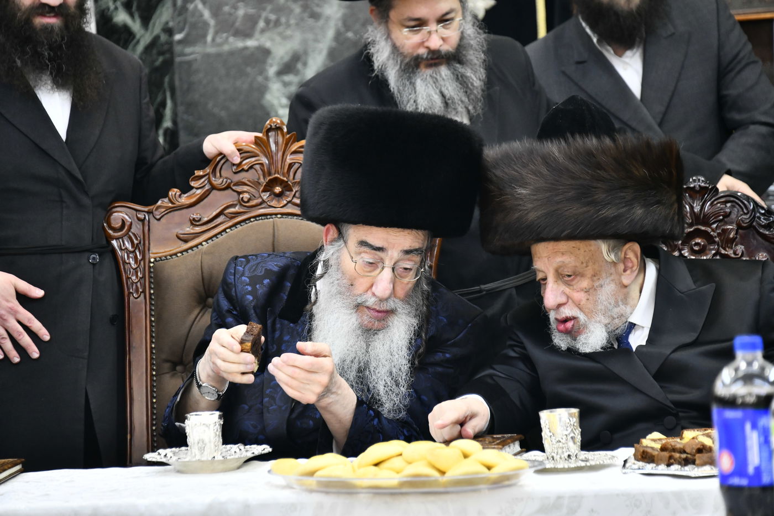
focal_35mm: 190
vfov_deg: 7.2
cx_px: 387
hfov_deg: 10.8
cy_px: 258
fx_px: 4084
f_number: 5.6
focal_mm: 190
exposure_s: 1/160
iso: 1600
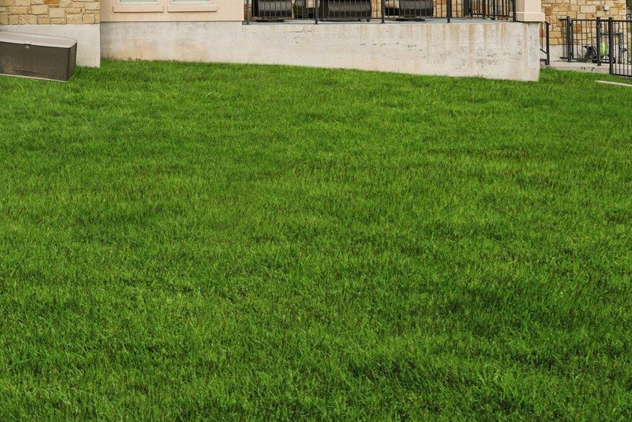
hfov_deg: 51.4
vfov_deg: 35.1
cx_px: 104
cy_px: -5
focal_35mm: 34
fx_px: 597
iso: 100
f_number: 9
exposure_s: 1/160
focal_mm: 14
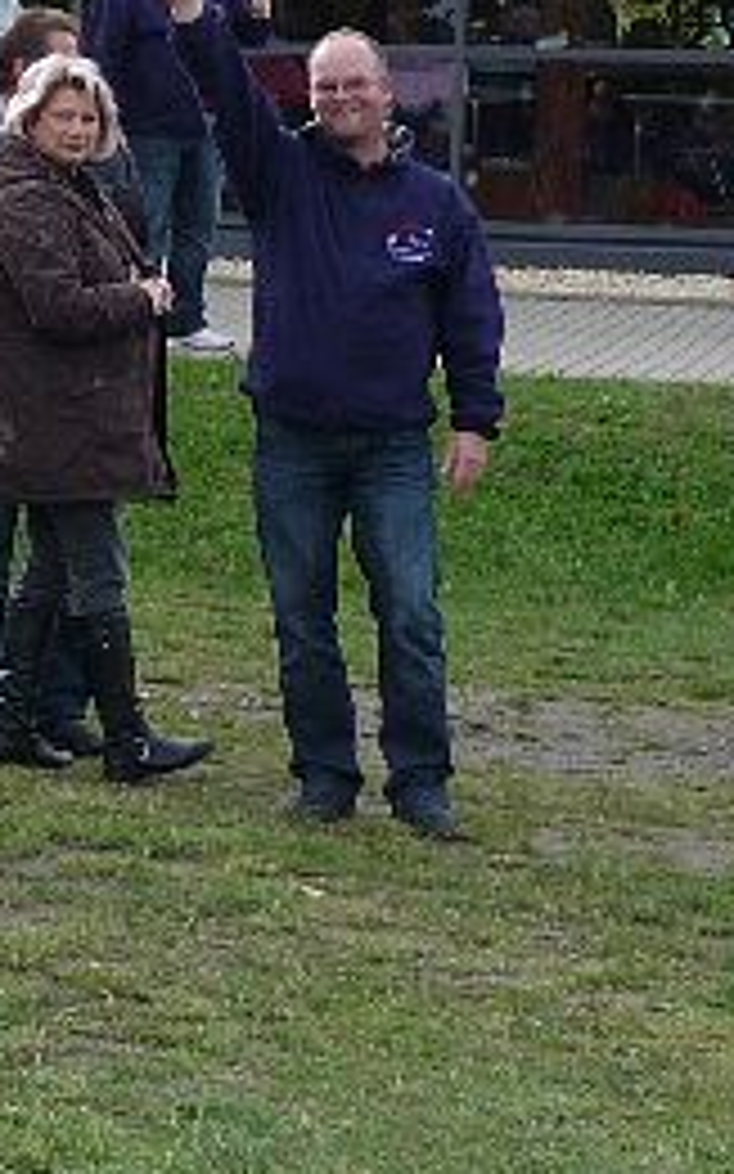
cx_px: -734
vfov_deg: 14.3
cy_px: 378
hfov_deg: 8.5
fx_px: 4675
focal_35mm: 146
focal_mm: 7.6
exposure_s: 1/200
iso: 100
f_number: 4.1
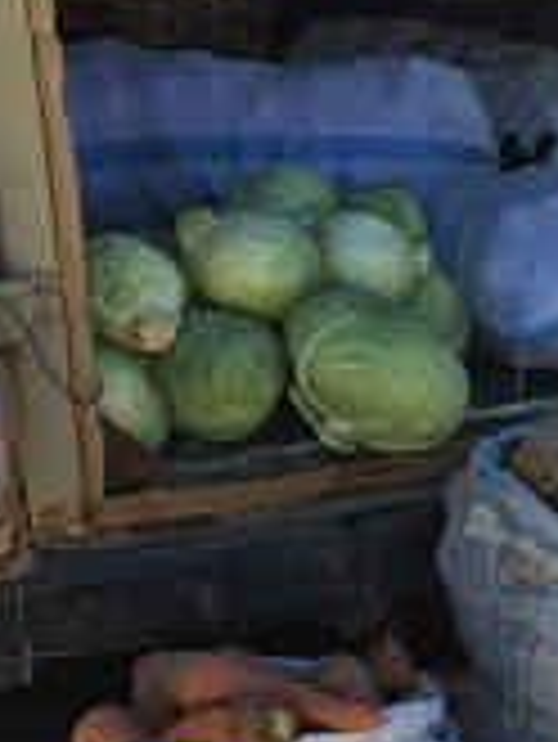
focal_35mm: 82
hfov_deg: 17.4
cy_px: 625
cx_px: 603
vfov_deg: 23.4
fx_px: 1760
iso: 32
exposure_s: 1/707
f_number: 2.2
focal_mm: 4.15
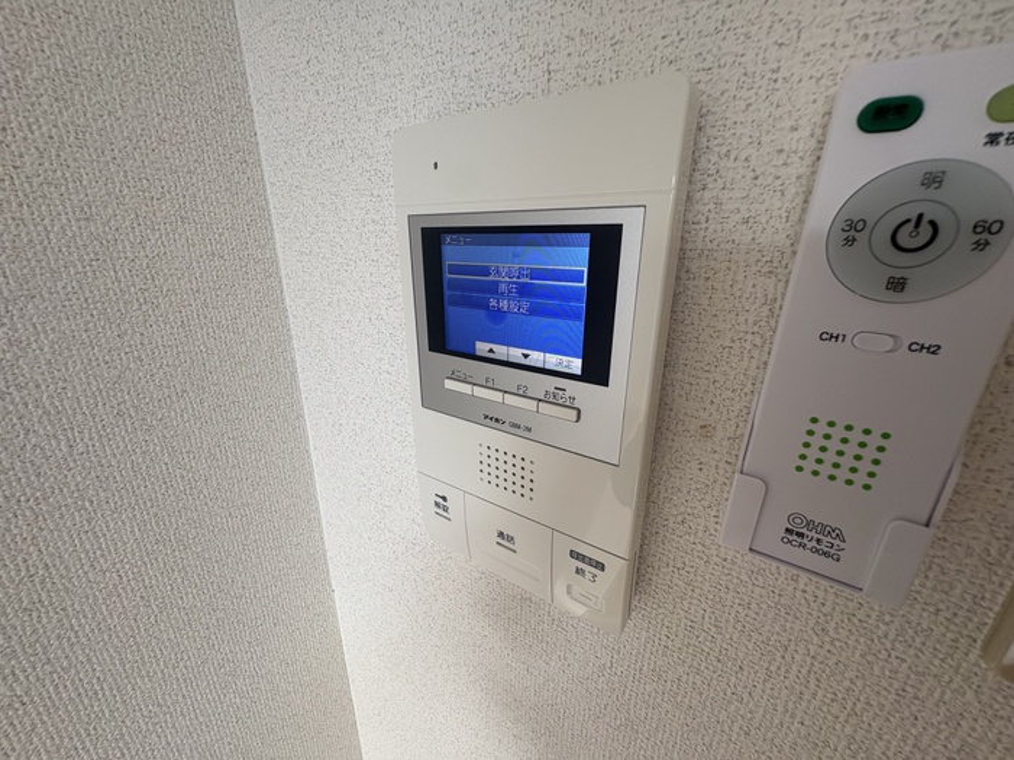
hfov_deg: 102.1
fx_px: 410
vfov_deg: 85.7
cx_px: 507
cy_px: 380
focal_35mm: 14
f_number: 2.2
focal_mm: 2.22
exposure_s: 1/120
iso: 160
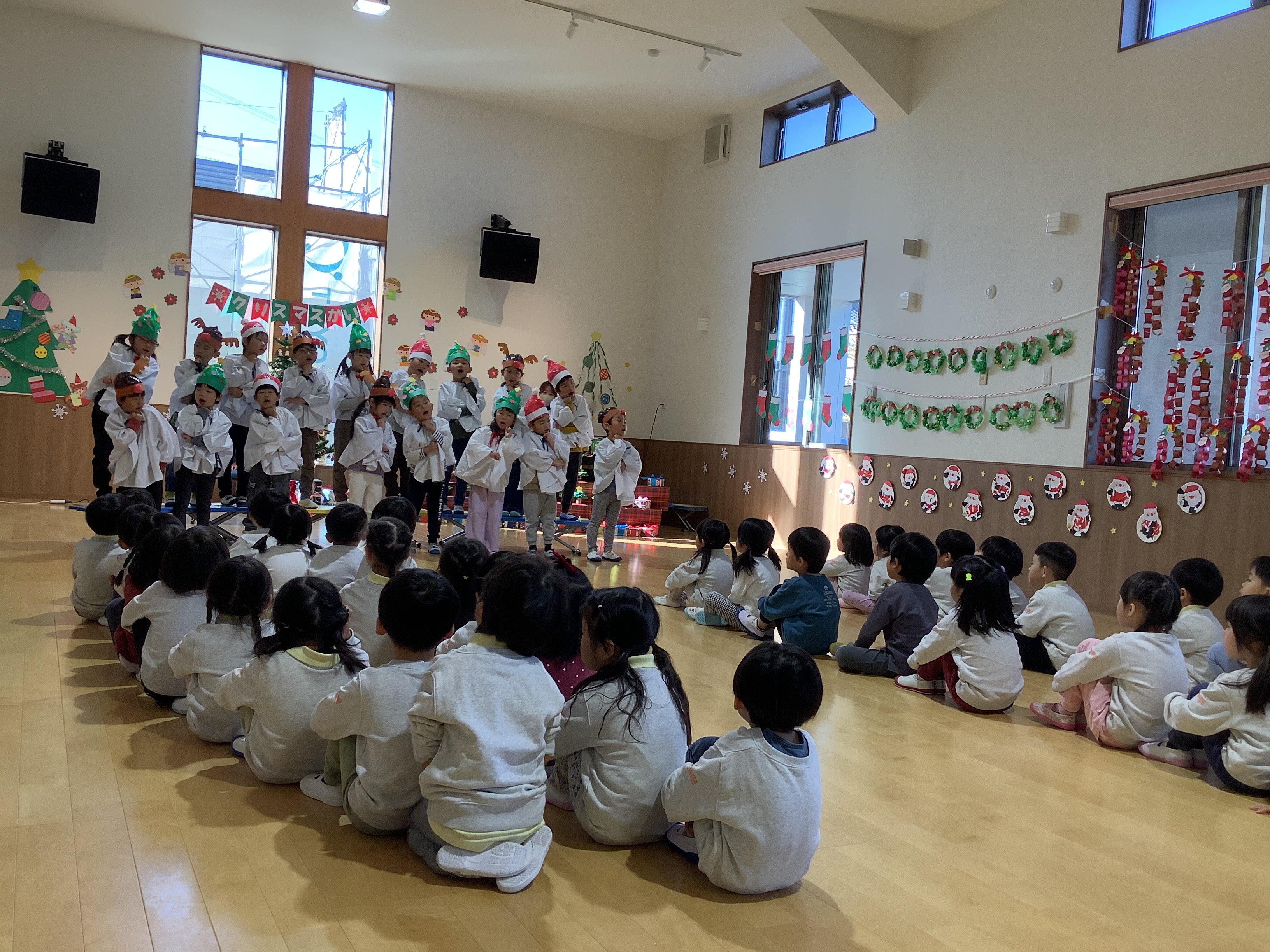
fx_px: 1137
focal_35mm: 31
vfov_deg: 45.4
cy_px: 476
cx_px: 635
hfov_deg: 58.4
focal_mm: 3.3
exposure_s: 1/120
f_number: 2.4
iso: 64
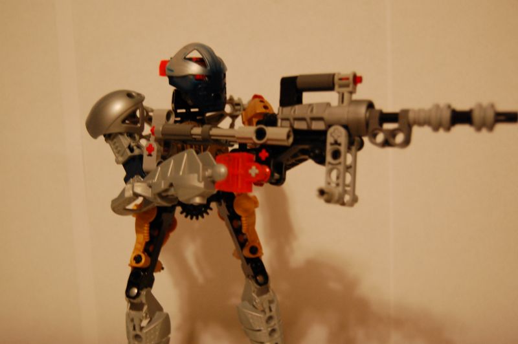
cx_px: 259
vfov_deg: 29.8
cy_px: 172
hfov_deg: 43.6
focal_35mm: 45
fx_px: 647
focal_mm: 30
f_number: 4.2
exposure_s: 1/8
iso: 1100
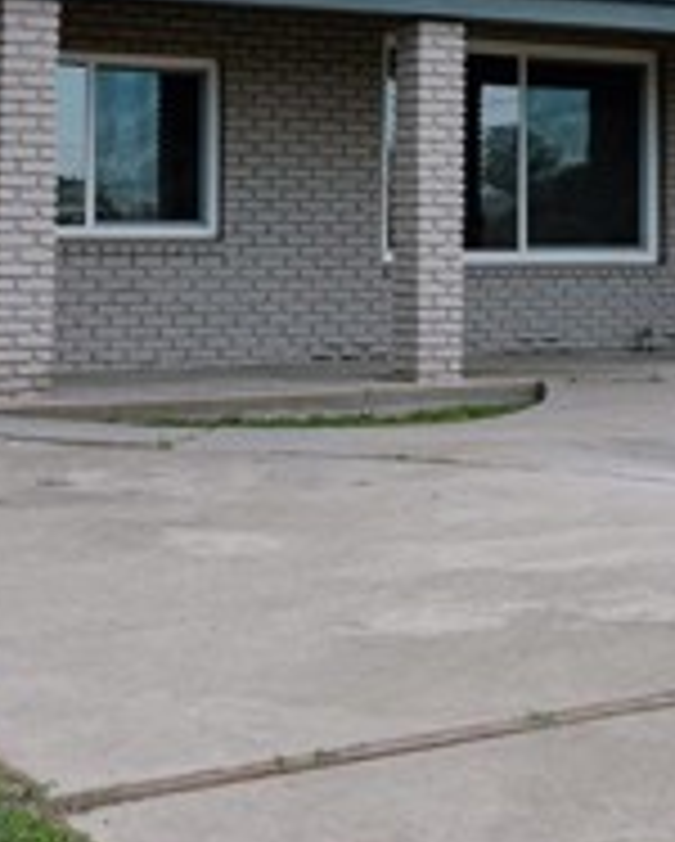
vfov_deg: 24.2
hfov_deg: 19.9
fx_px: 1920
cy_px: 115
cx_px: 396
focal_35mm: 77
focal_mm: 16
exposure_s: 1/200
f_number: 10
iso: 400
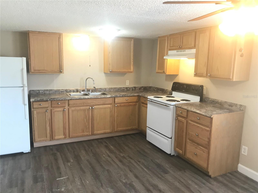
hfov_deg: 63.4
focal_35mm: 28
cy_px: 96
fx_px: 209
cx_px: 129
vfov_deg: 49.7
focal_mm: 3.99
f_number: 1.8
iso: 40
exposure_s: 1/17
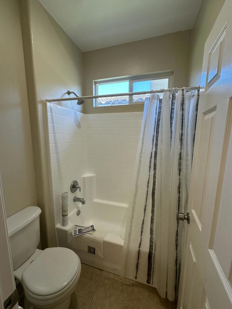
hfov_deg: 85.7
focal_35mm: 14
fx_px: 125
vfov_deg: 102.1
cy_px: 154
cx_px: 116
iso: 125
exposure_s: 1/120
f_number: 2.2
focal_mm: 2.22
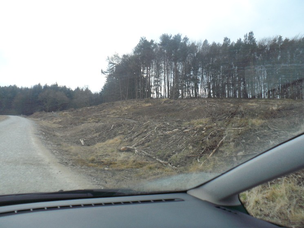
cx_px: 152
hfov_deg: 67.3
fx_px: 228
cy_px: 114
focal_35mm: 26
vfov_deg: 53.1
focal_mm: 4.9
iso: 80
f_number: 3.3
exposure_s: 1/350
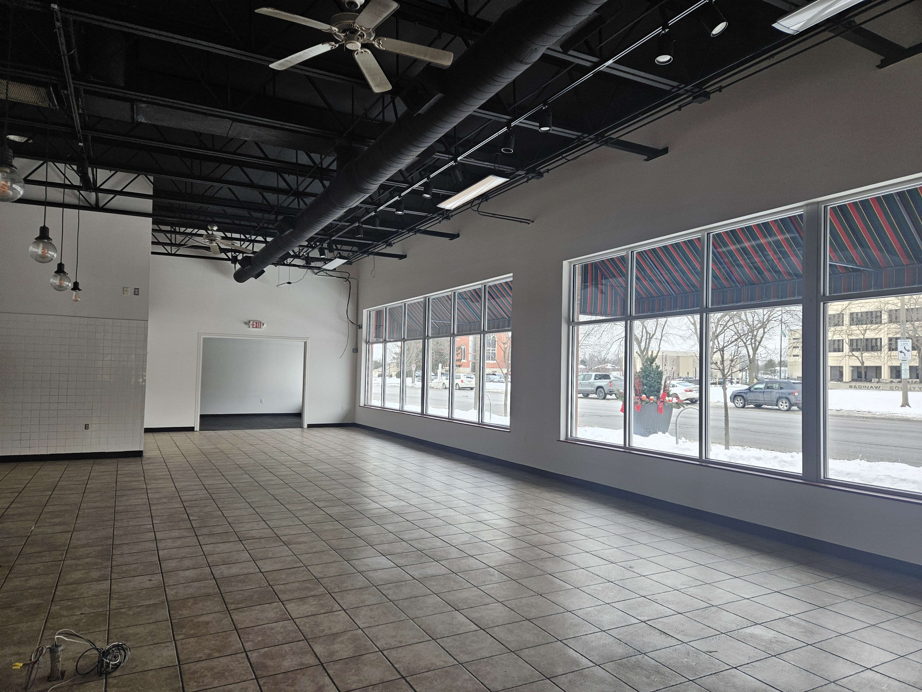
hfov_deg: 73.9
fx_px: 613
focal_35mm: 23
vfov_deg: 58.9
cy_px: 346
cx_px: 461
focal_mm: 5.4
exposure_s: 1/120
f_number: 1.8
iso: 40
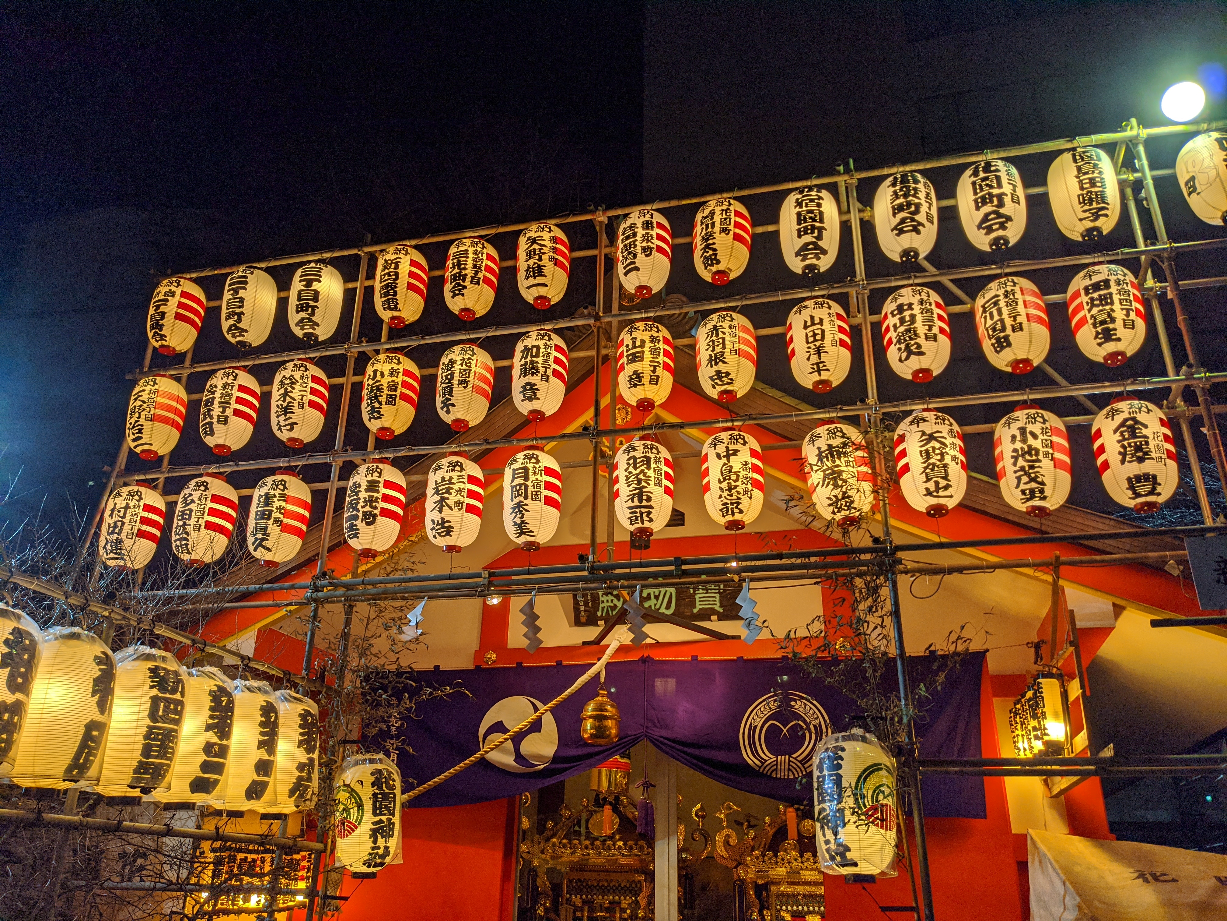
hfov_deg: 65.3
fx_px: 957
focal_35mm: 27
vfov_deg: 51.4
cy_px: 460
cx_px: 614
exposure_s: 1/133
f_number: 1.73
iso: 56
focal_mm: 4.38
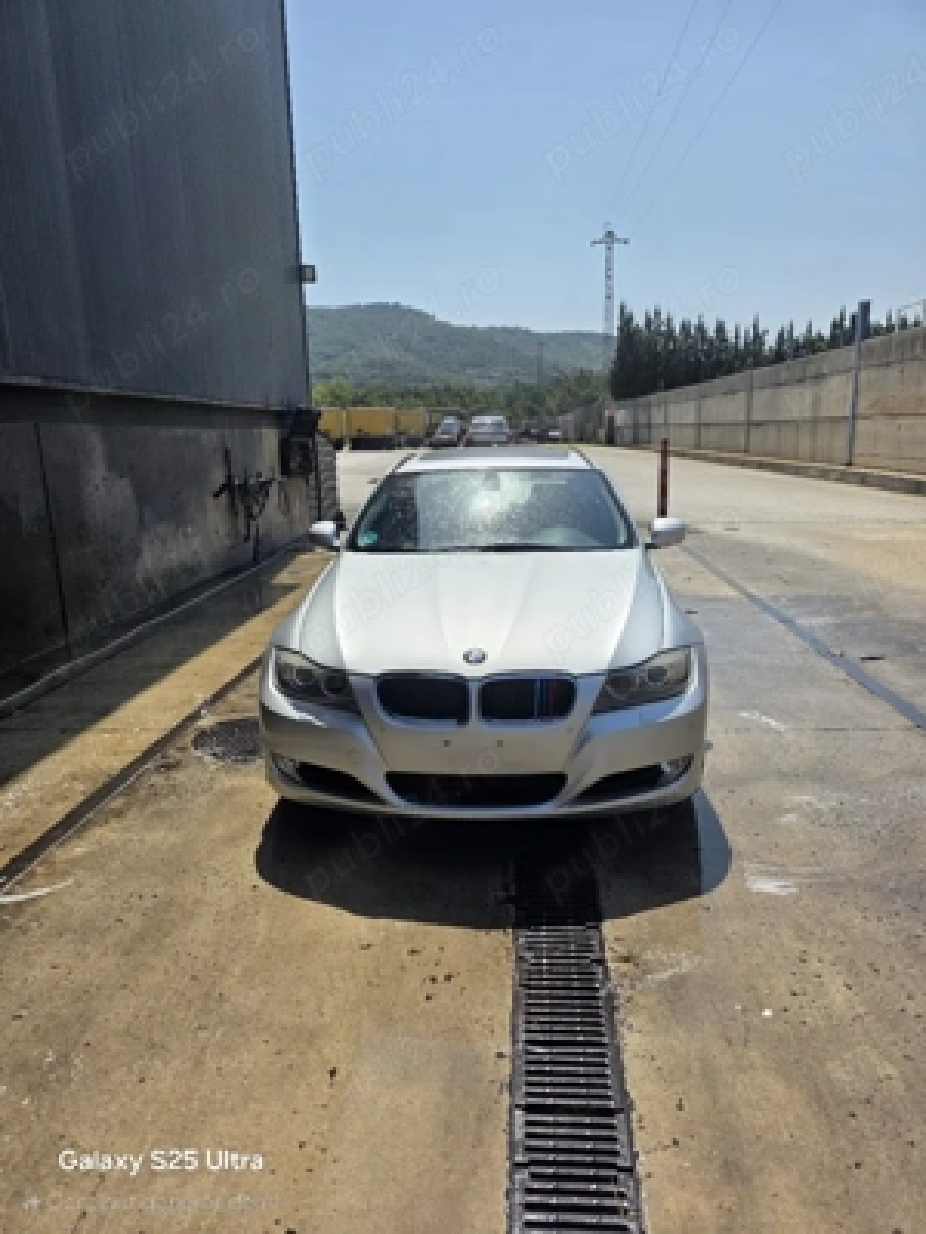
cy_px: 617
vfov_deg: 73.9
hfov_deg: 58.9
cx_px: 463
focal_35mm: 23
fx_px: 820
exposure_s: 1/10000
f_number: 1.7
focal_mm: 6.3
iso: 40
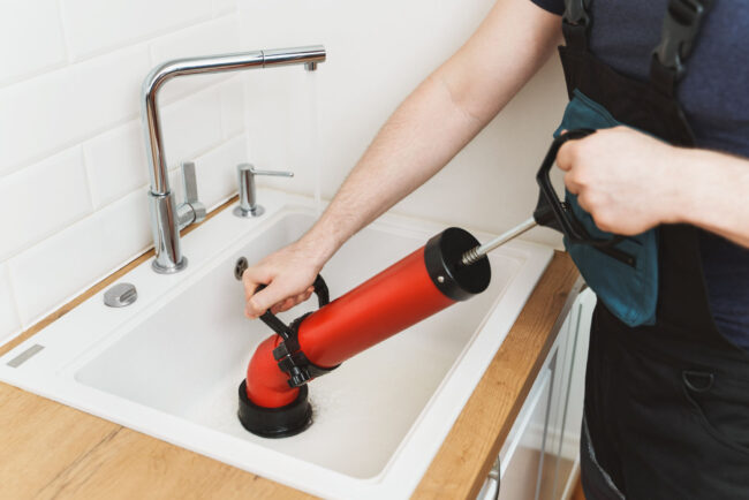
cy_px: 250
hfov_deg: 49.5
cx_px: 374
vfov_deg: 34.2
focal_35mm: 39
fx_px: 812
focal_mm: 39
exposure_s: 1/50
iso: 160
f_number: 2.8
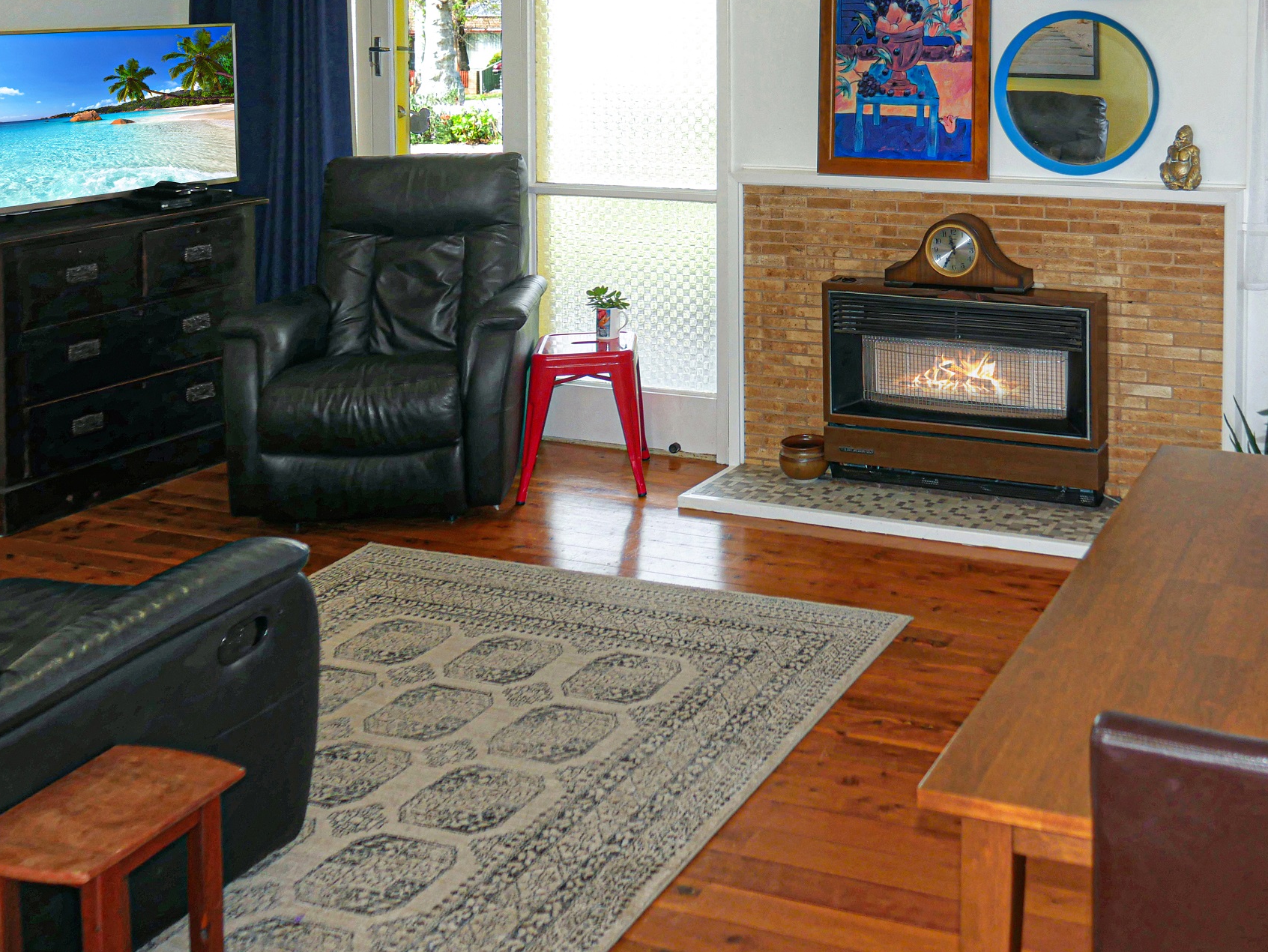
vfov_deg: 37.6
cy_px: 384
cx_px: 698
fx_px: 1392
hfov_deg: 48.9
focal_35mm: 38
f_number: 3.5
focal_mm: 14
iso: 200
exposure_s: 1/80
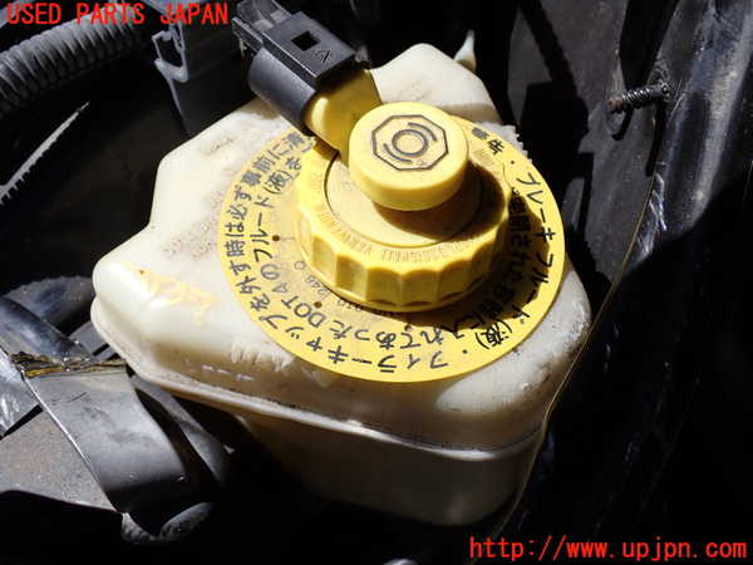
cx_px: 376
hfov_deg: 42.9
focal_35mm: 44
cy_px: 282
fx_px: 957
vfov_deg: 32.9
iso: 100
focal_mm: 7.84
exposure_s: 1/640
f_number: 4
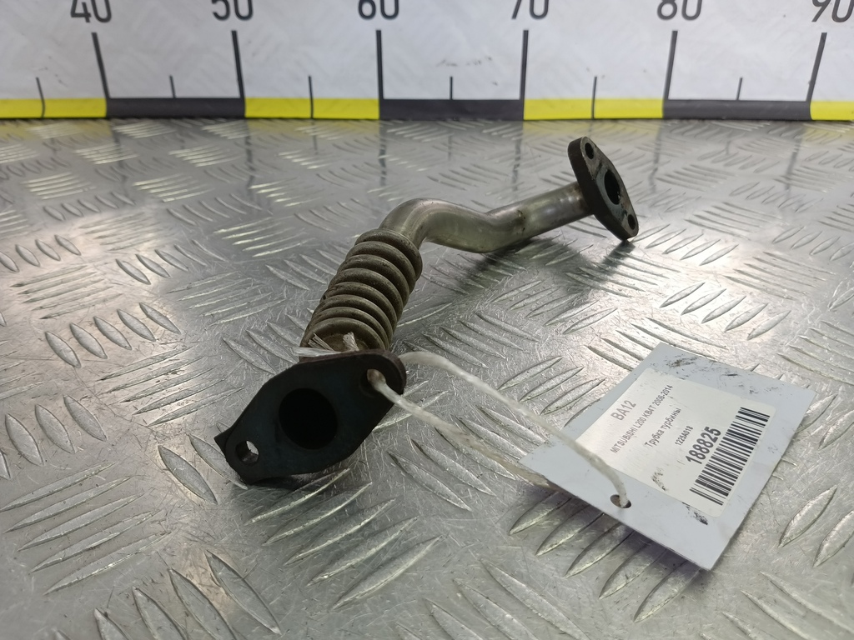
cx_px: 427
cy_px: 320
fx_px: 666
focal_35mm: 27
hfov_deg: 65.3
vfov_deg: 51.4
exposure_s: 1/100
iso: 129
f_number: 1.6
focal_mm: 4.11
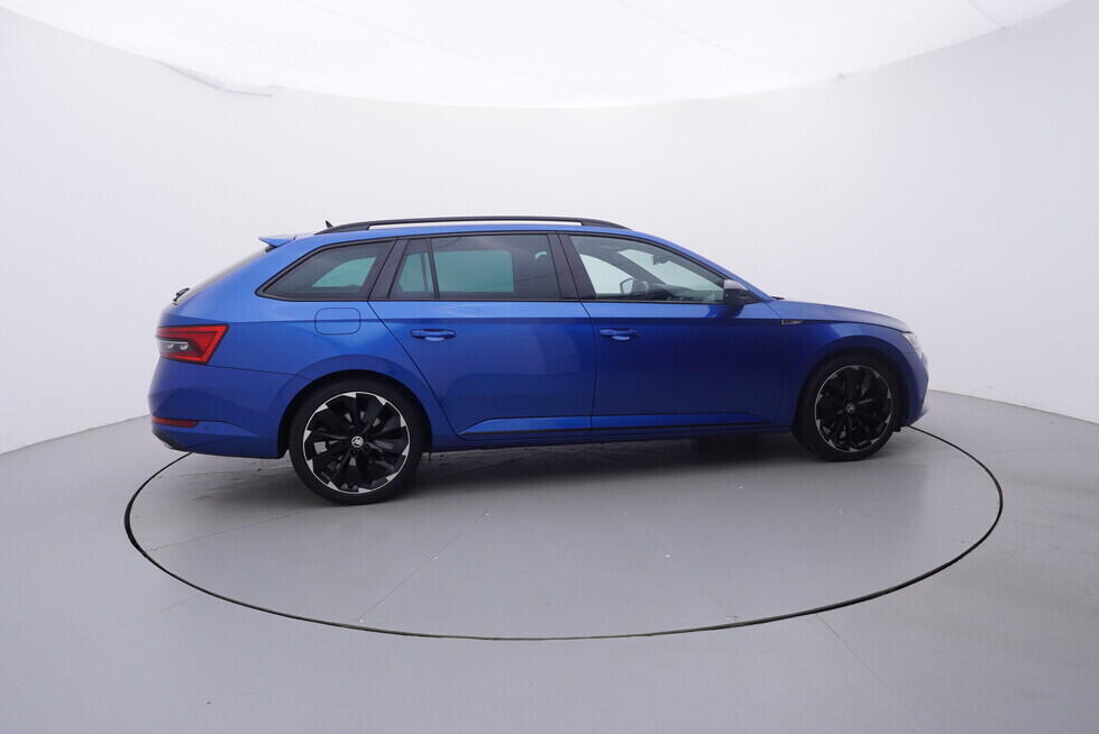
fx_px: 718
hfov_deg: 74.8
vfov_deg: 54.1
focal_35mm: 24
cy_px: 351
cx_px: 565
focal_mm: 15
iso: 200
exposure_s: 1/80
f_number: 5
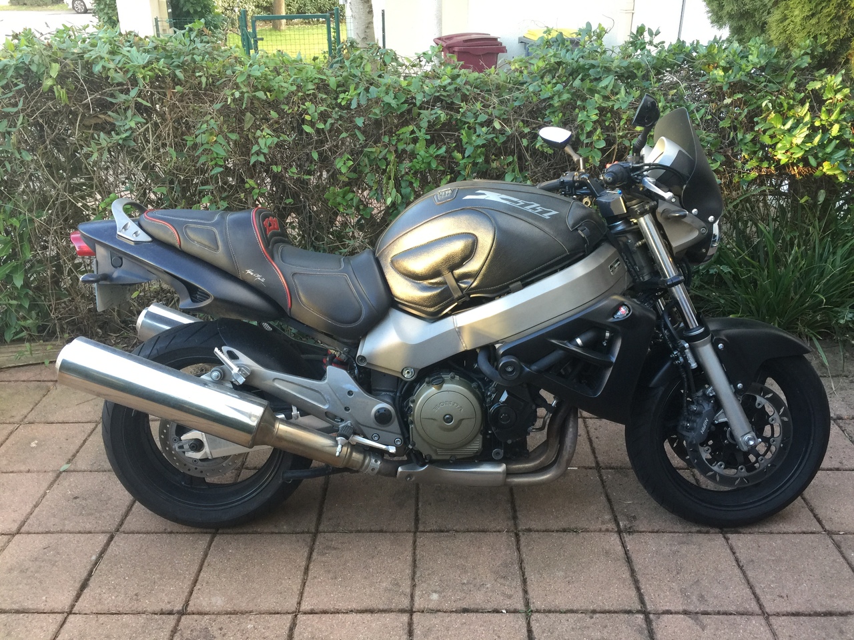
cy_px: 320
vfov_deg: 48.2
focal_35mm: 29
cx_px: 427
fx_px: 715
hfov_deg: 61.7
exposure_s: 1/33
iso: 40
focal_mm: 4.15
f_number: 2.2
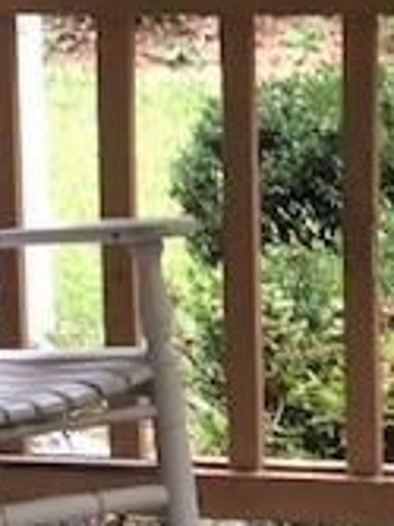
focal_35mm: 219
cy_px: 283
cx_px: -268
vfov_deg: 9.0
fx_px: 3328
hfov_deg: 6.6
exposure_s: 1/30
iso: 100
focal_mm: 6.6
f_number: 2.8
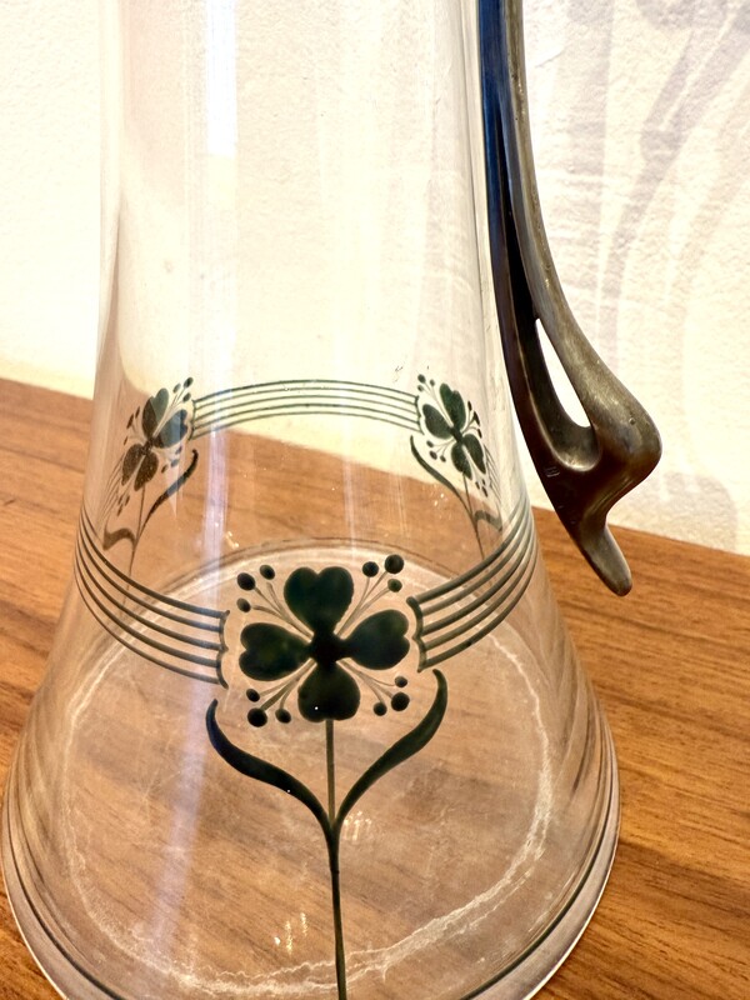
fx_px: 693
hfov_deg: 56.8
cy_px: 500
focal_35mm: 24
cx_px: 375
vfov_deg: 71.6
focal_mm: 2.22
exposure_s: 1/50
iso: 400
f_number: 2.2
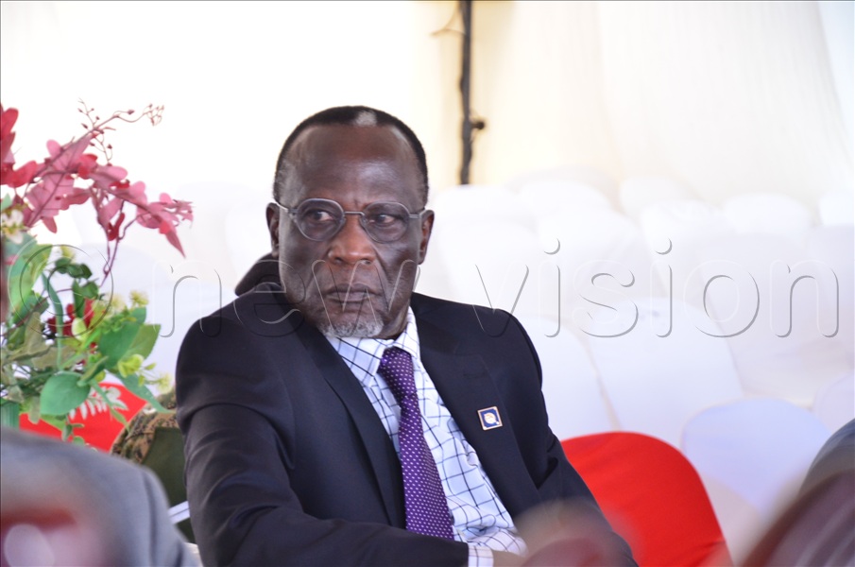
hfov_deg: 13.1
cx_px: 428
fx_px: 3734
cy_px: 284
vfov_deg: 8.7
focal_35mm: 158
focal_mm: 105
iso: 1000
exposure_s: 1/125
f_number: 5.6
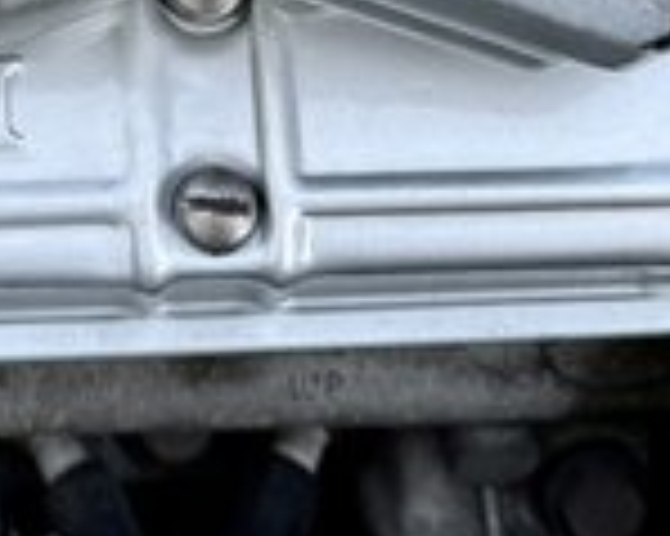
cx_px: -36
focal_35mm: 126
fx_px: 2497
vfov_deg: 11.6
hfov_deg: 15.0
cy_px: -338
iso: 64
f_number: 1.78
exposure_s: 1/198
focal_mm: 6.76
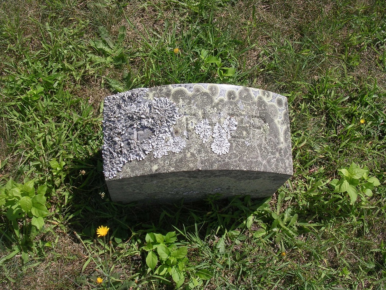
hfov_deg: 49.0
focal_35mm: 38
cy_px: 145
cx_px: 193
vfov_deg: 37.7
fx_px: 424
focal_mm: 5.8
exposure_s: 1/361
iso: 50
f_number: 5.6
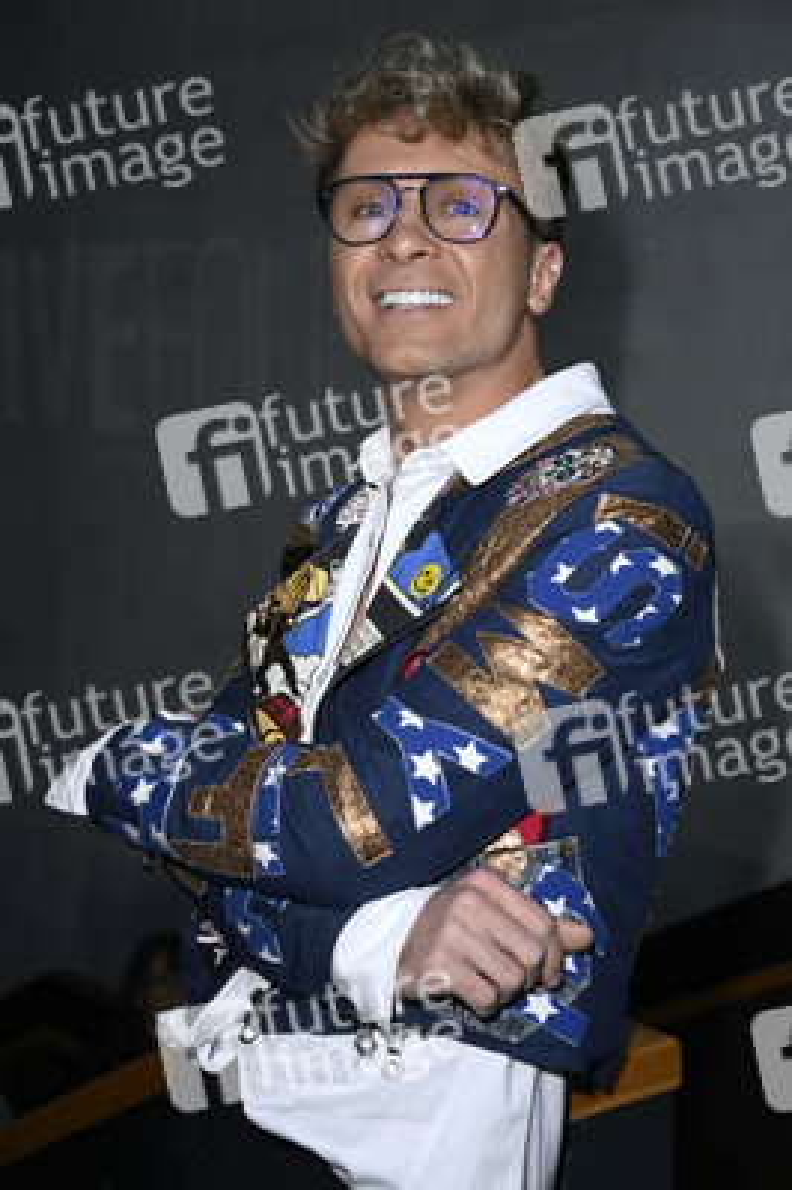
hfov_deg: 21.9
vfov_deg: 32.4
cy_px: 595
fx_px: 2049
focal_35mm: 62
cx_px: 396
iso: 640
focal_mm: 62
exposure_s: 1/160
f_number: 5.6
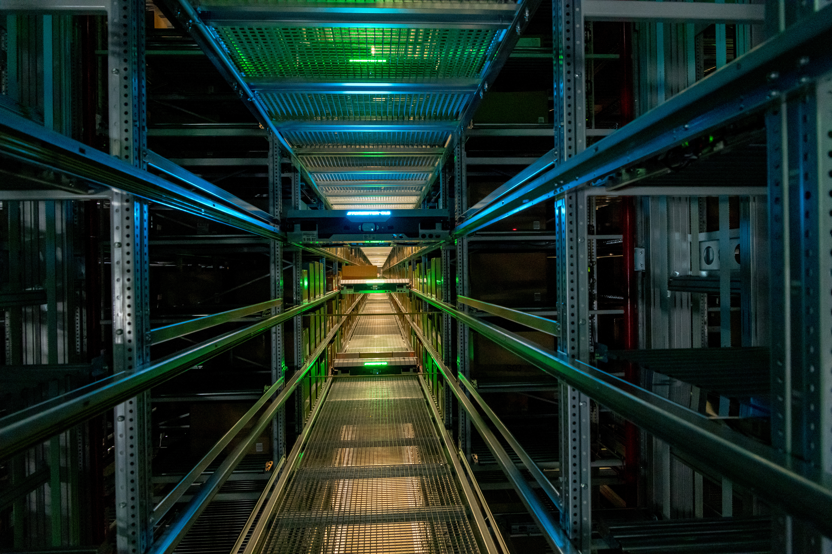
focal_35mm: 26
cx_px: 416
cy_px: 277
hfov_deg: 69.4
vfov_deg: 49.6
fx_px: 601
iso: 6400
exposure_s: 1/50
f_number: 6.3
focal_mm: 26
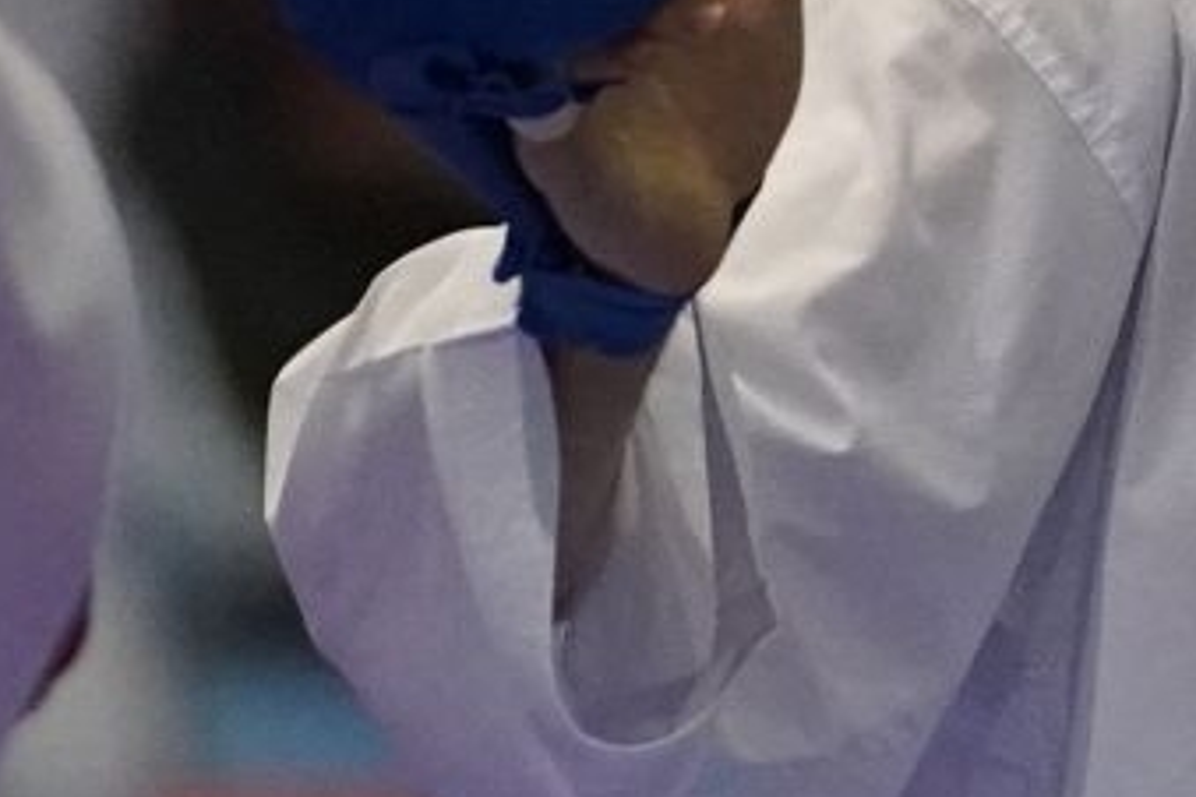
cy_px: 169
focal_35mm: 1503
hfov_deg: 1.4
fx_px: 49929
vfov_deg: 0.9
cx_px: 762
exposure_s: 1/800
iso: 6400
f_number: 2.8
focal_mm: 189
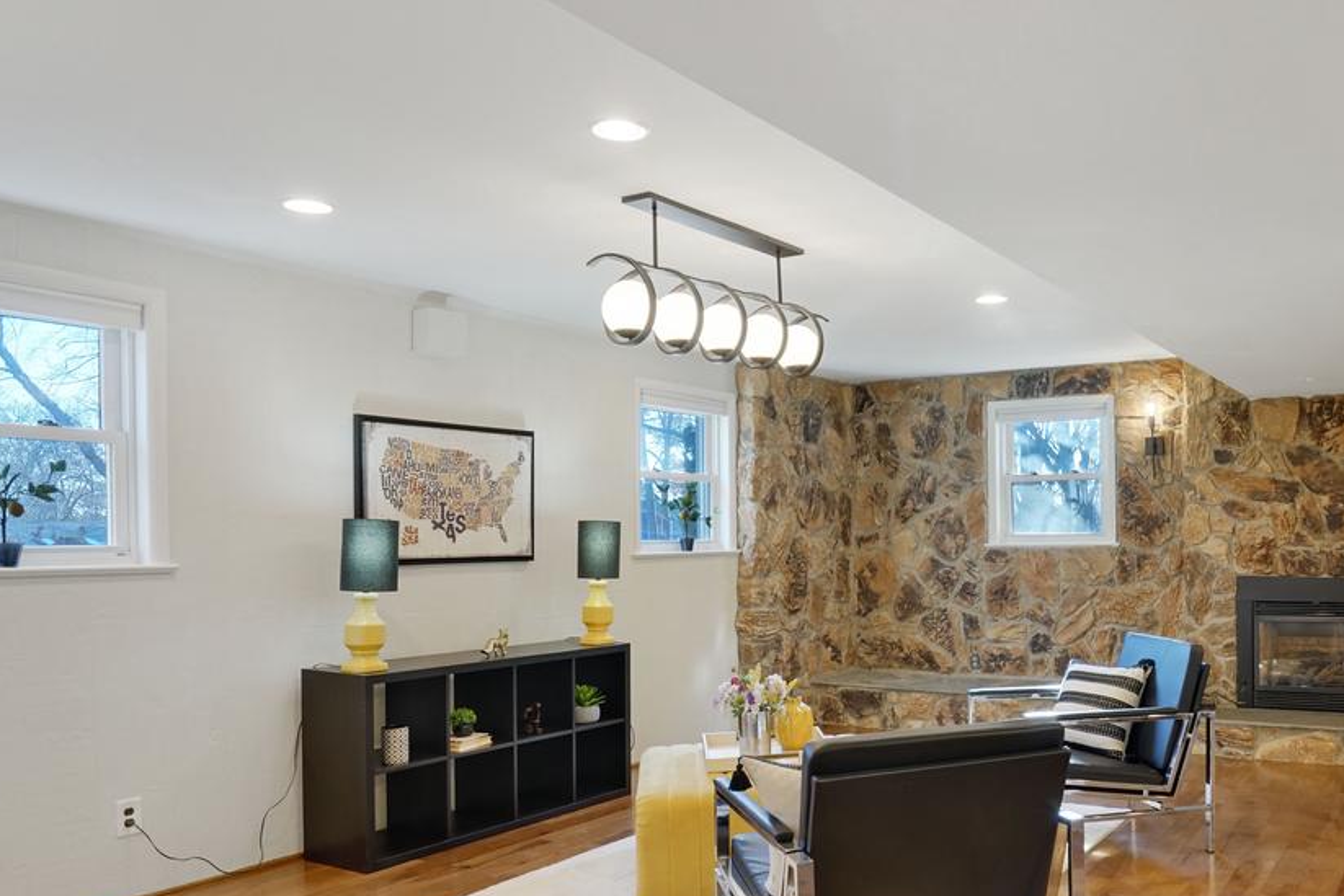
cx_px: 967
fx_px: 1045
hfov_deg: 62.6
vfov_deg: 46.1
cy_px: 546
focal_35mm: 28
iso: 1250
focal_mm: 16
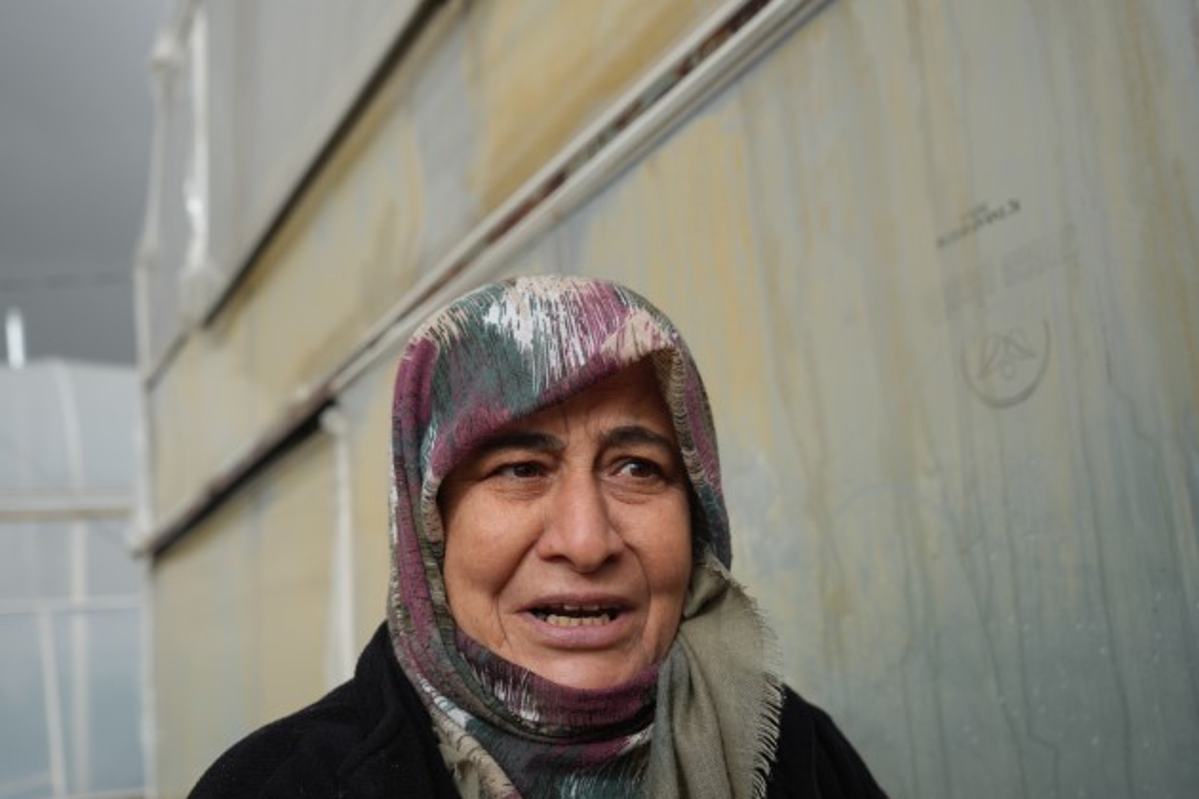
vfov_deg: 33.4
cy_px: 415
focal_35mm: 40
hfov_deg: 48.3
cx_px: 525
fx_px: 1332
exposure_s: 1/320
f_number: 4.5
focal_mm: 35
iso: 100
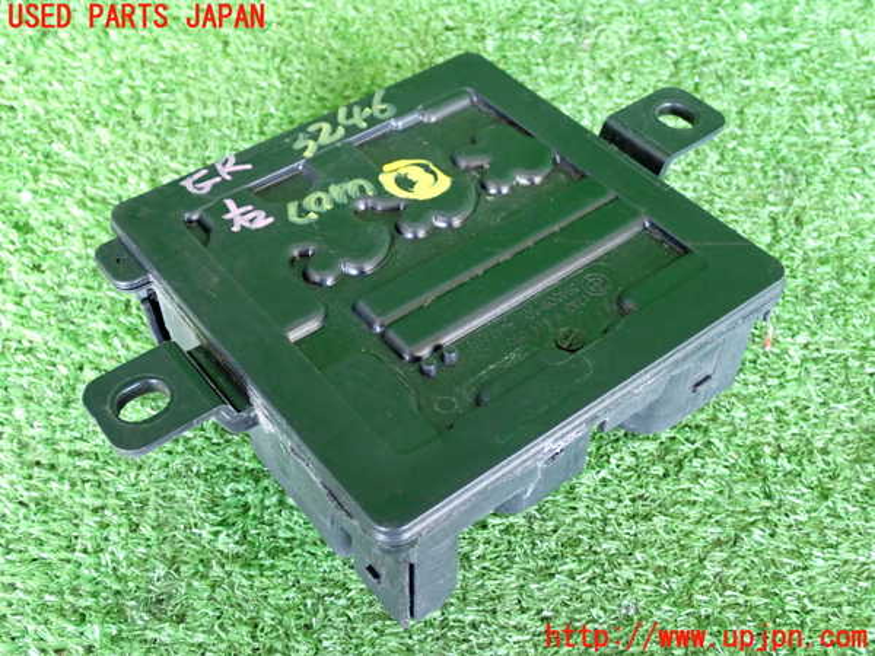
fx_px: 1036
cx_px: 438
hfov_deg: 45.8
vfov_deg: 35.1
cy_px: 328
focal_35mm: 41
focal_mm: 7.31
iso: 800
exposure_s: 1/40
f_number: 2.8
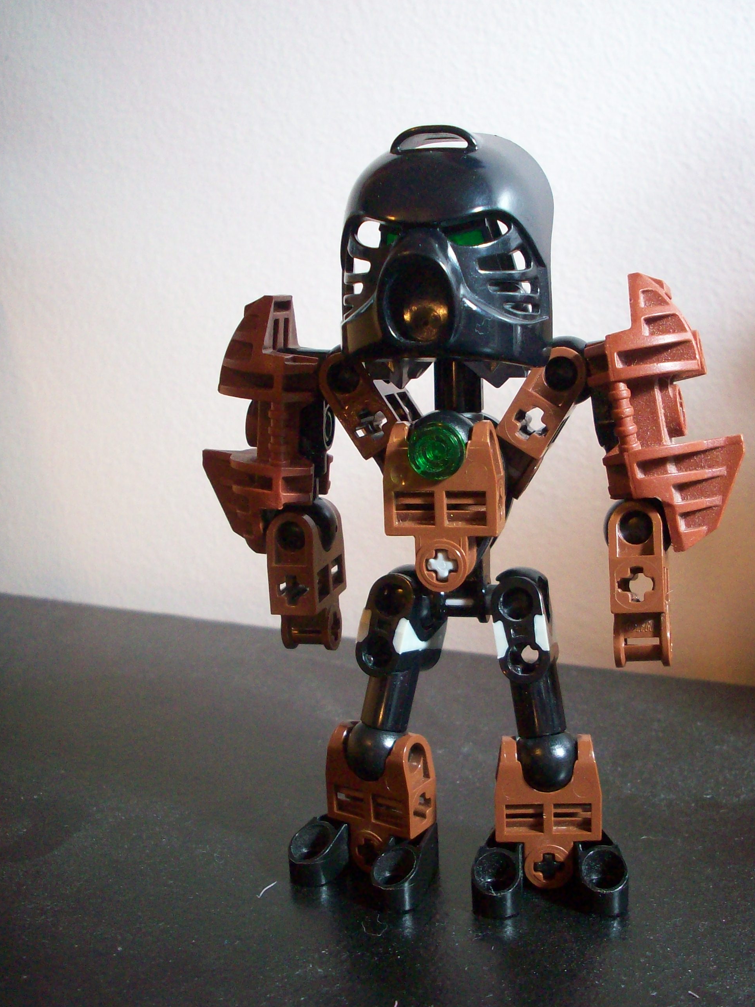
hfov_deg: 32.8
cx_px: 440
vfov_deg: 42.9
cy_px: 541
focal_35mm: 44
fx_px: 1280
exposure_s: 1/12.2
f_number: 2.8
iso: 160
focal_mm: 6.2
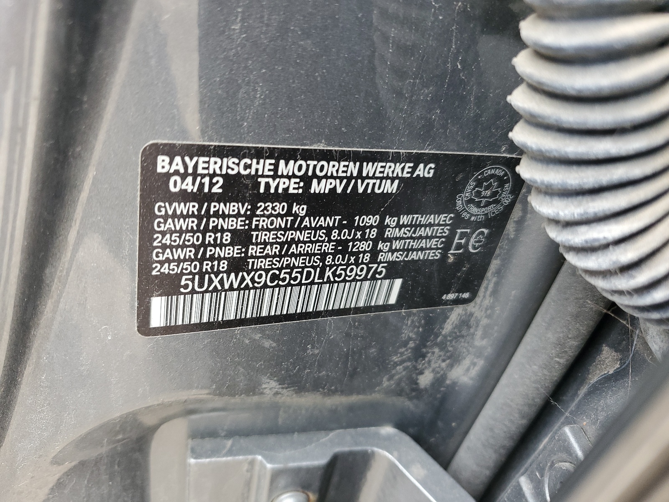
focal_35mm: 26
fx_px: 502
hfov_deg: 67.3
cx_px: 334
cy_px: 251
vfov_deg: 53.1
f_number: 1.5
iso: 100
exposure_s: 1/60.2
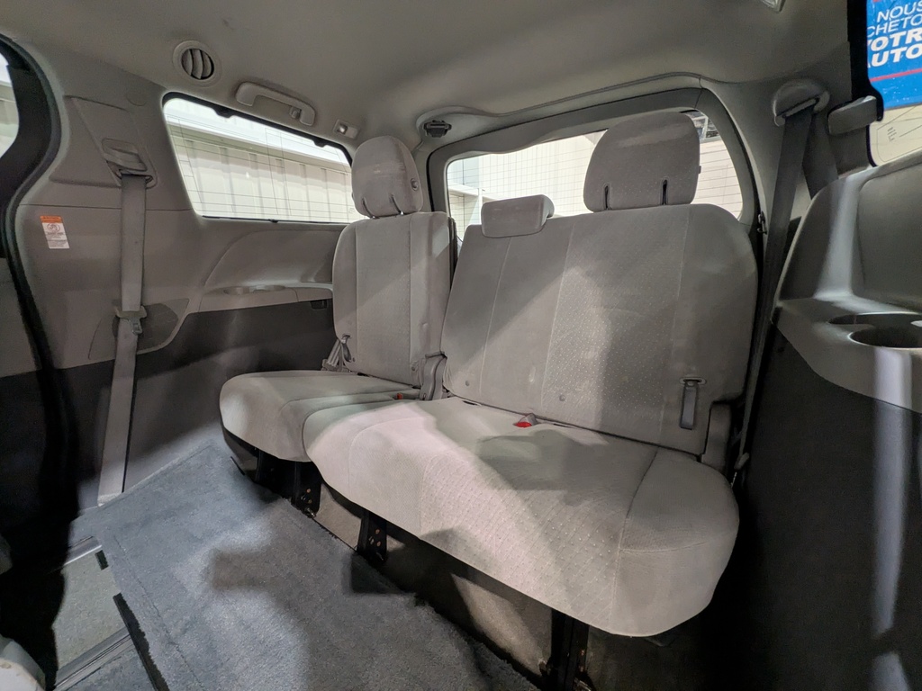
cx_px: 461
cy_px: 346
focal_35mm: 14
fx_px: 373
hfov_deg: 102.1
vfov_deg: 85.7
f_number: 2.2
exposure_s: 1/25
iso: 214
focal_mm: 1.83
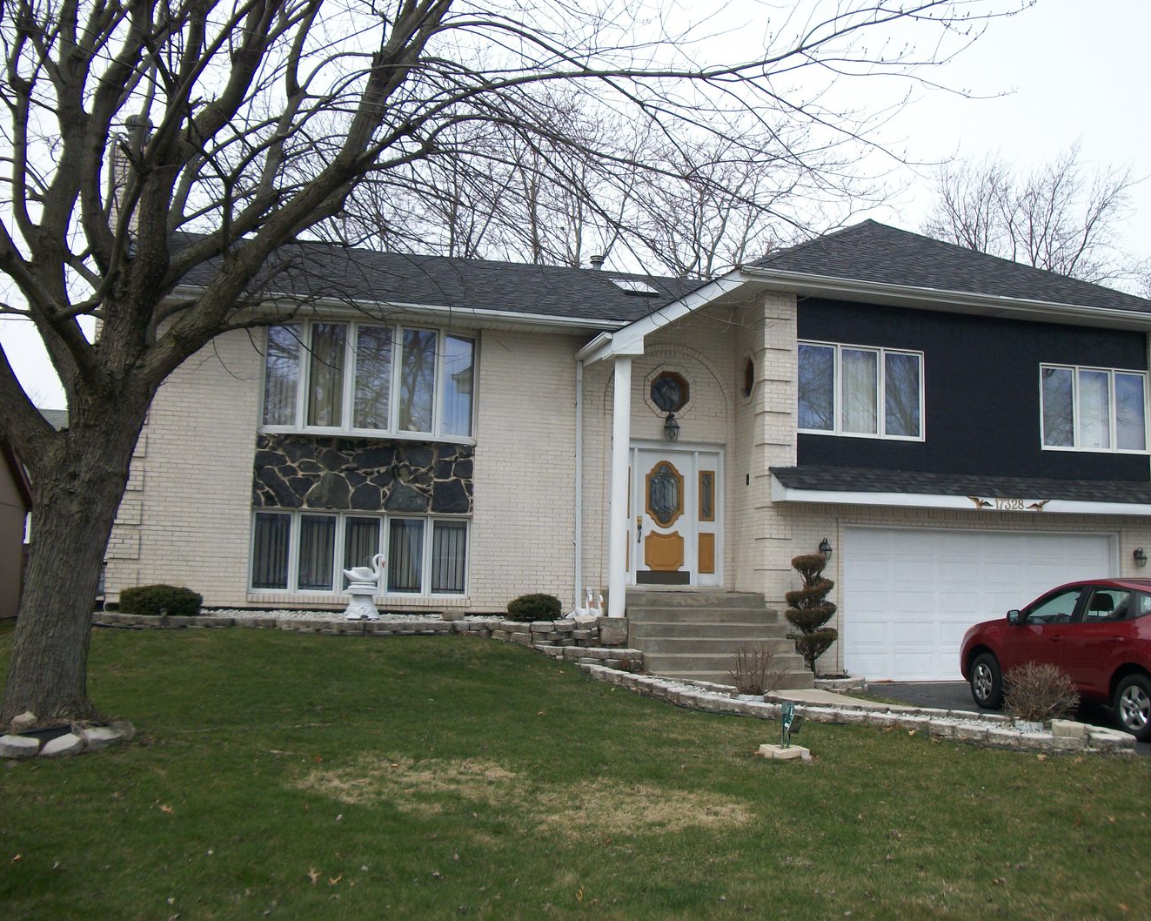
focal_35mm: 34
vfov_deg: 43.3
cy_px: 468
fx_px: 1158
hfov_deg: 52.8
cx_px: 618
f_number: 8.8
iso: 80
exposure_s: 1/125
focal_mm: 5.7
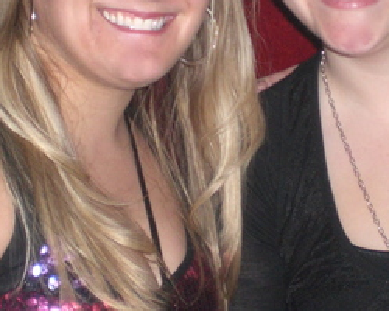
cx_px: 275
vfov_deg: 16.1
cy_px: 90
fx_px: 1094
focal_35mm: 95
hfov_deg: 20.1
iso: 200
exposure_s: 1/60
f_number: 3.1
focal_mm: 6.3
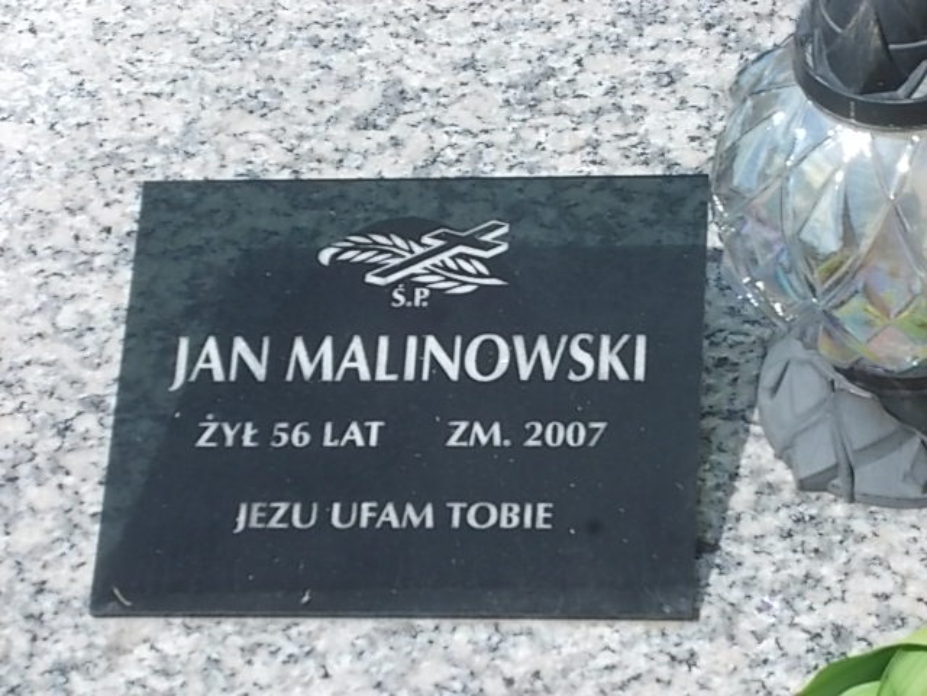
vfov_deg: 10.6
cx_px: 464
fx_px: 3749
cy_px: 348
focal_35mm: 140
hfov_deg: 14.1
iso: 80
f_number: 6.8
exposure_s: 1/250
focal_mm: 20
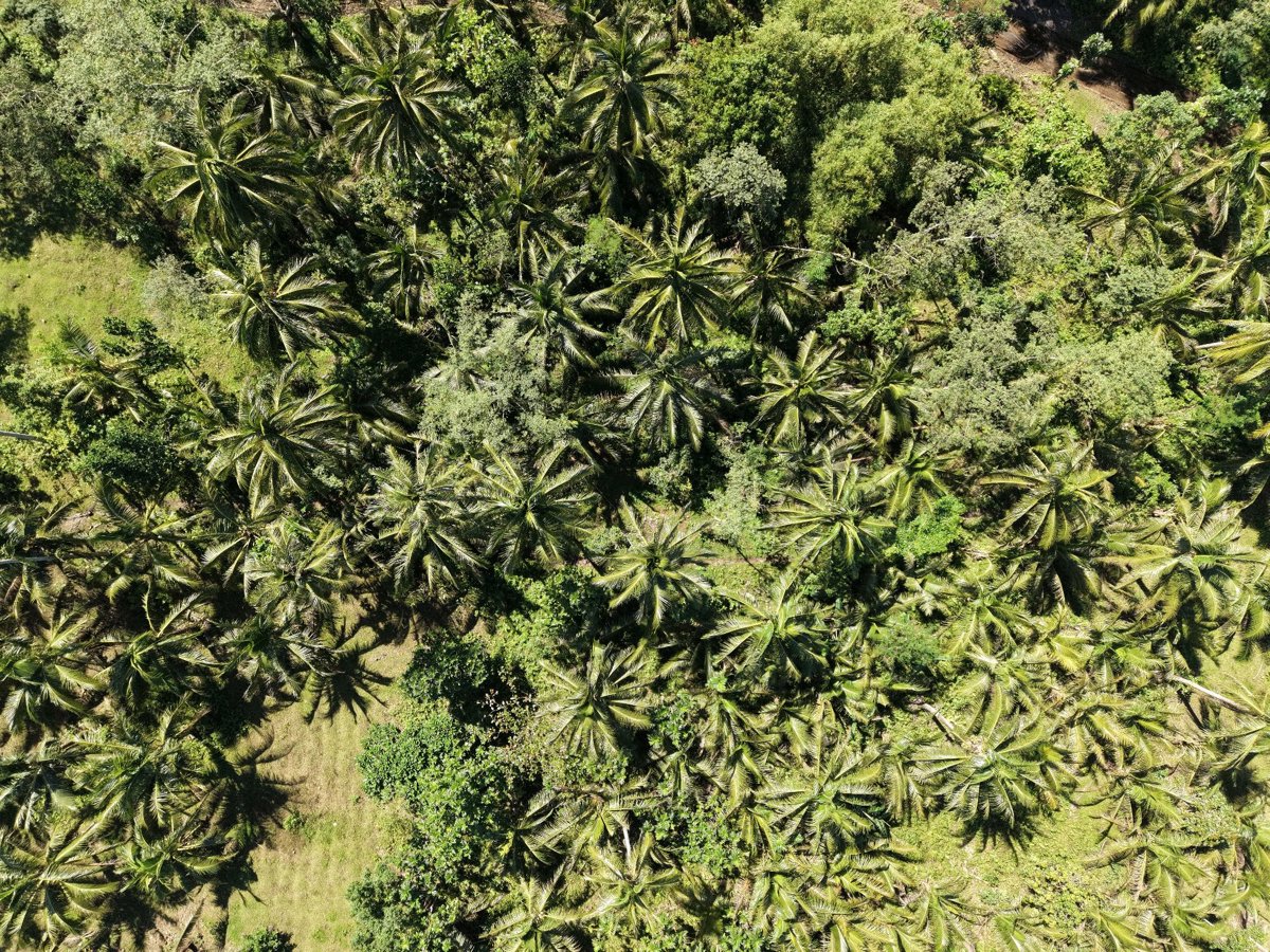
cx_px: 635
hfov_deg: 71.6
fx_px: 881
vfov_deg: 56.8
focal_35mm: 24
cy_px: 476
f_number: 1.8
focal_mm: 8.67
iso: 340
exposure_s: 1/3200
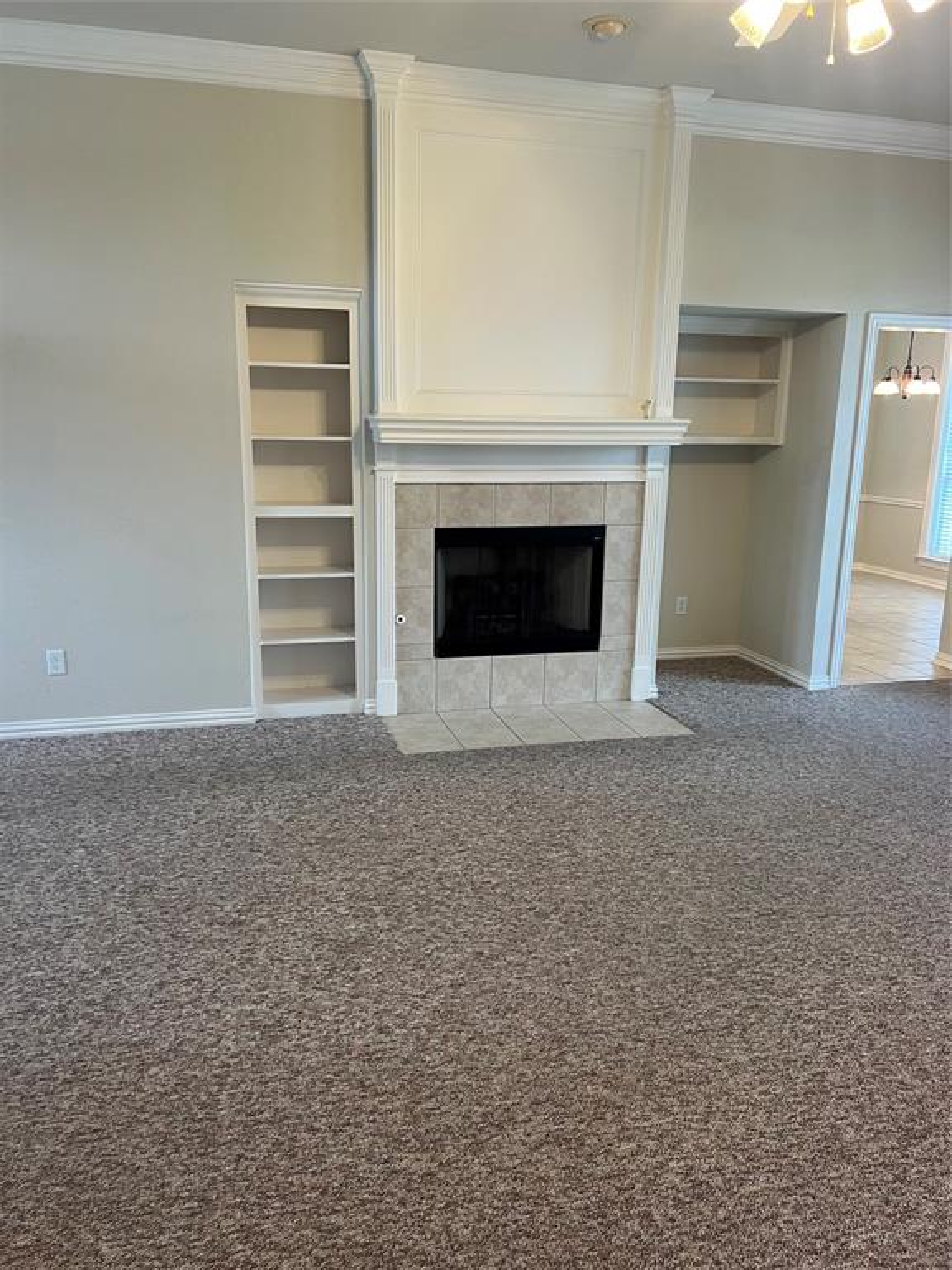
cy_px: 635
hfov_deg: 53.1
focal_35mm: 26
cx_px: 476
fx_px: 953
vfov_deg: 67.3
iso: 125
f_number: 1.5
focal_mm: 5.7
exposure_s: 1/60
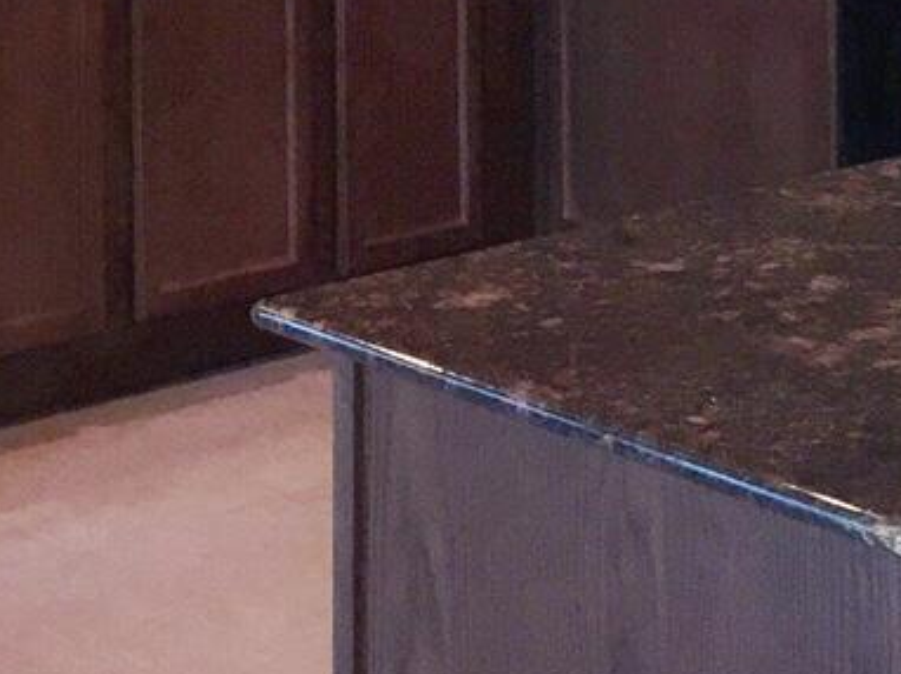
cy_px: -544
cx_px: 19
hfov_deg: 15.6
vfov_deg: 11.1
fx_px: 3225
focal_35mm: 124
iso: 64
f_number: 2.2
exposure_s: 1/24
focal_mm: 4.15
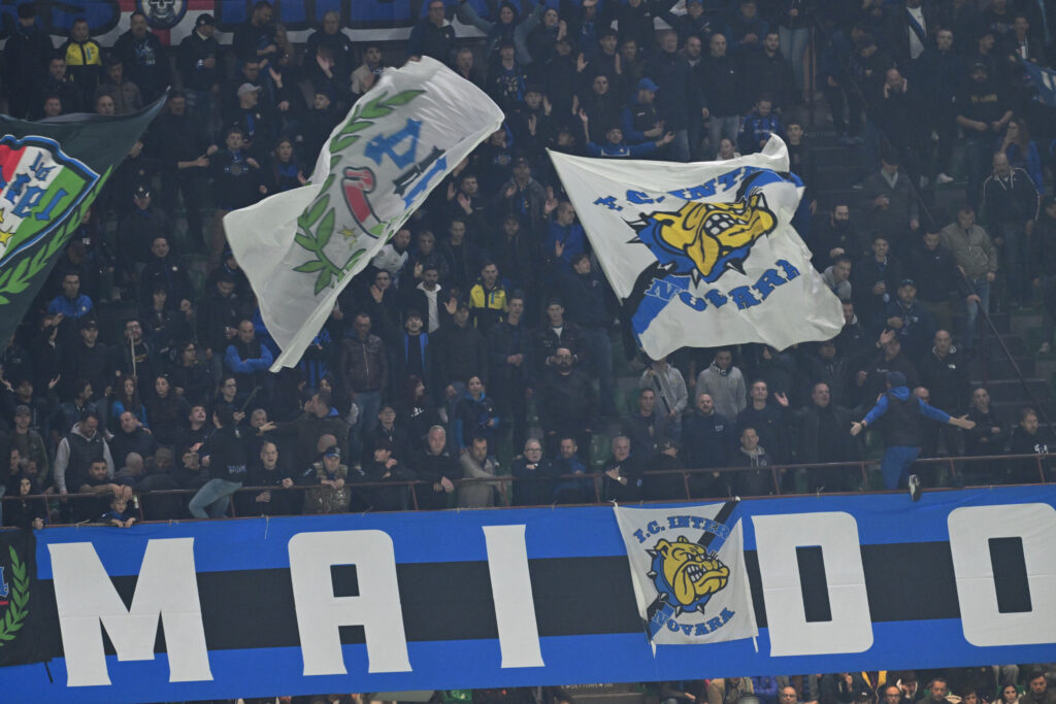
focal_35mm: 600
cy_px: 352
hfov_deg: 3.4
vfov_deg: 2.3
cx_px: 528
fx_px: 17601
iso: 4000
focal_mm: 600
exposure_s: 1/125
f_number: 7.1
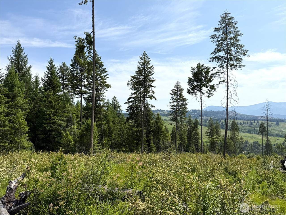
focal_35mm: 24
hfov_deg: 71.6
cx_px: 143
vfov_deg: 56.8
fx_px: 198
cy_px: 108
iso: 80
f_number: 1.78
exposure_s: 1/8130
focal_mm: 6.76
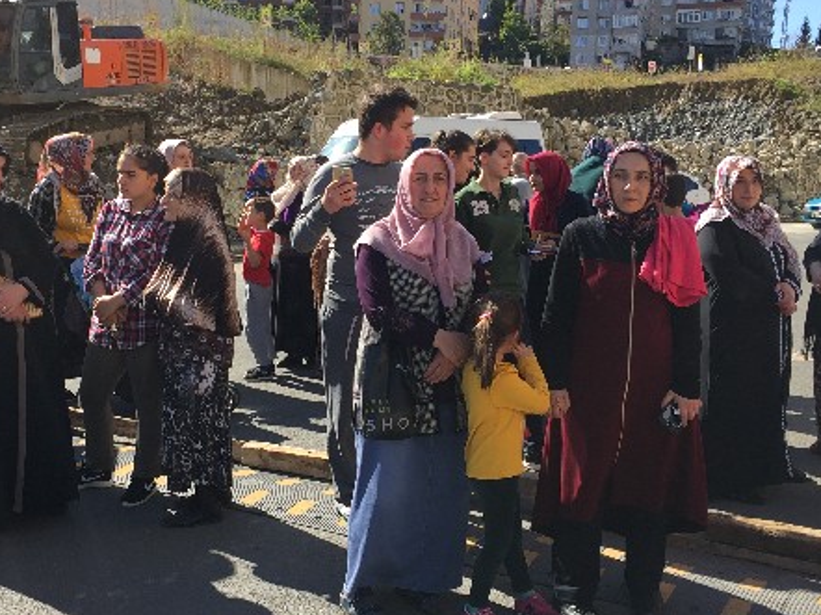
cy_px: 338
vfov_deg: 32.8
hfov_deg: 42.9
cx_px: 349
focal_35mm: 44
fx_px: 1043
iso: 32
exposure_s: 1/920
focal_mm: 4.15
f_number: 2.2
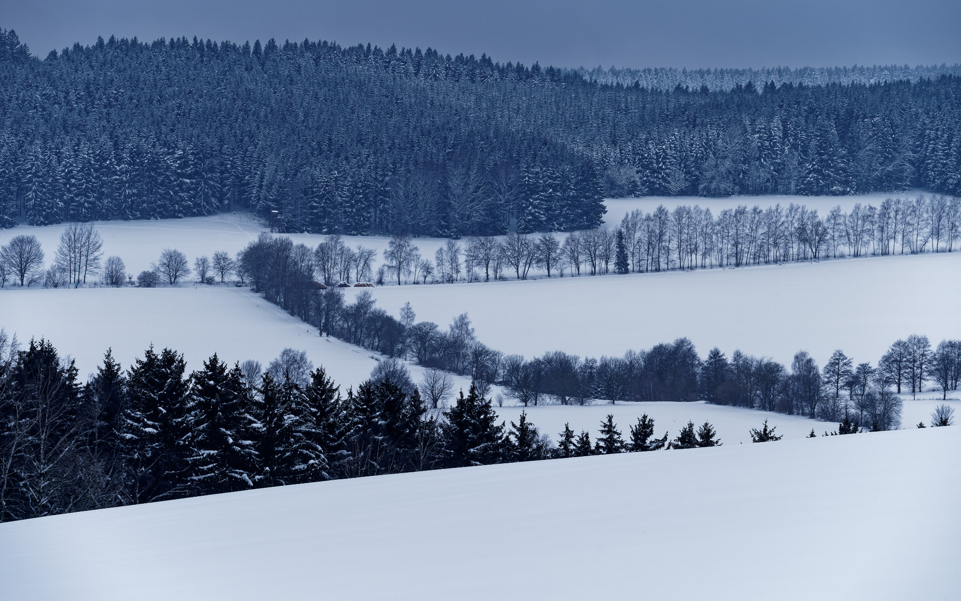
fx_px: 6851
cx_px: 480
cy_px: 282
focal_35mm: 262
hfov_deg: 8.0
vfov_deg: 5.0
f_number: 14
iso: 200
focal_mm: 255.6
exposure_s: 1/20
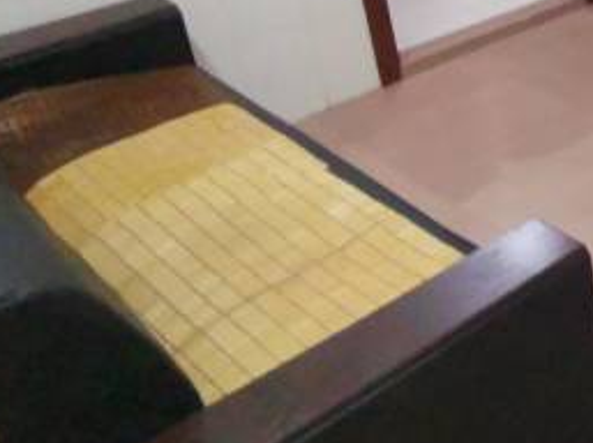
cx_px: 858
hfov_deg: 27.1
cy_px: 28
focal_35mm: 53
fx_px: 907
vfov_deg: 26.4
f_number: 2.2
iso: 1000
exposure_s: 1/25
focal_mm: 2.26
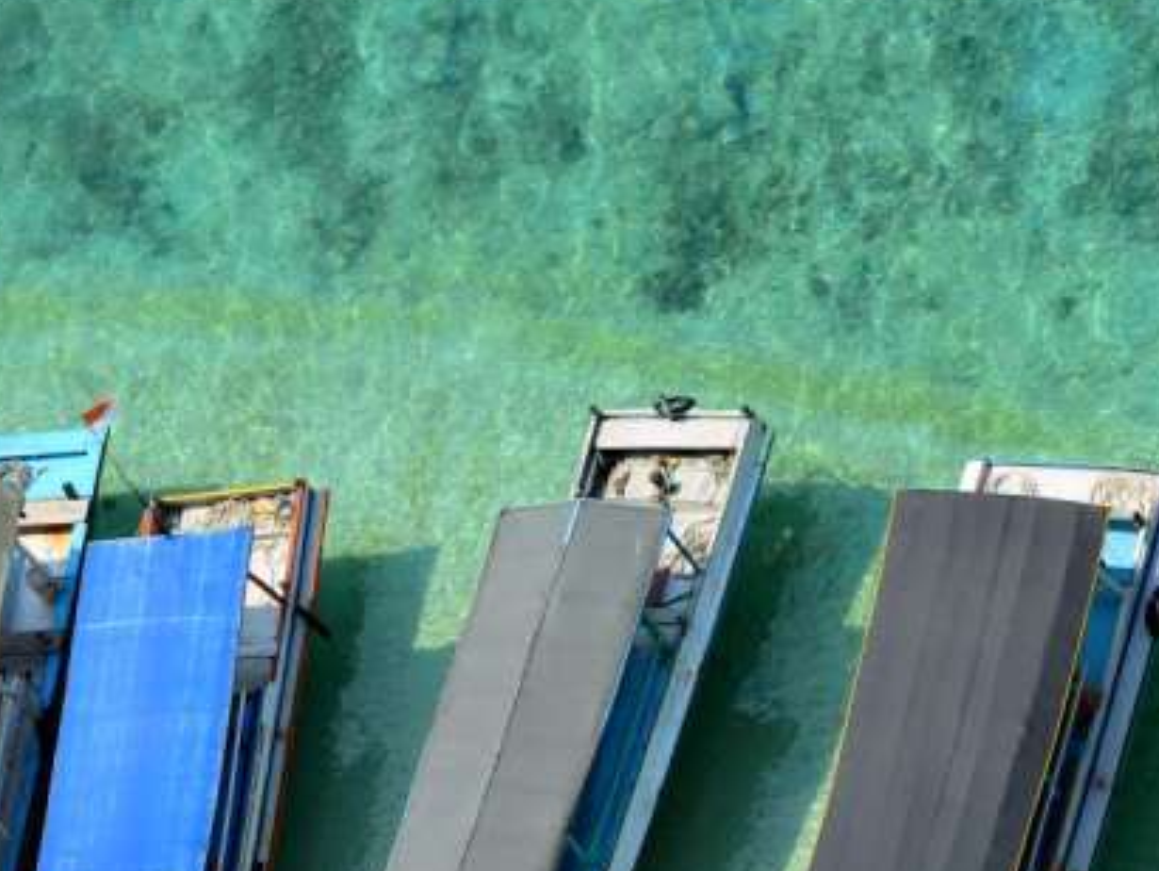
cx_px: 726
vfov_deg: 6.6
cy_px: 622
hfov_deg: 8.8
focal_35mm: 225
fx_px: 7538
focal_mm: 120
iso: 100
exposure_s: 1/250
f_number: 8
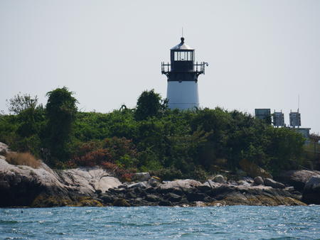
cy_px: 120
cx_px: 160
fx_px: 4551
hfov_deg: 4.0
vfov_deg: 3.0
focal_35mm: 492
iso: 200
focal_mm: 246
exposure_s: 1/1300
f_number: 6.3
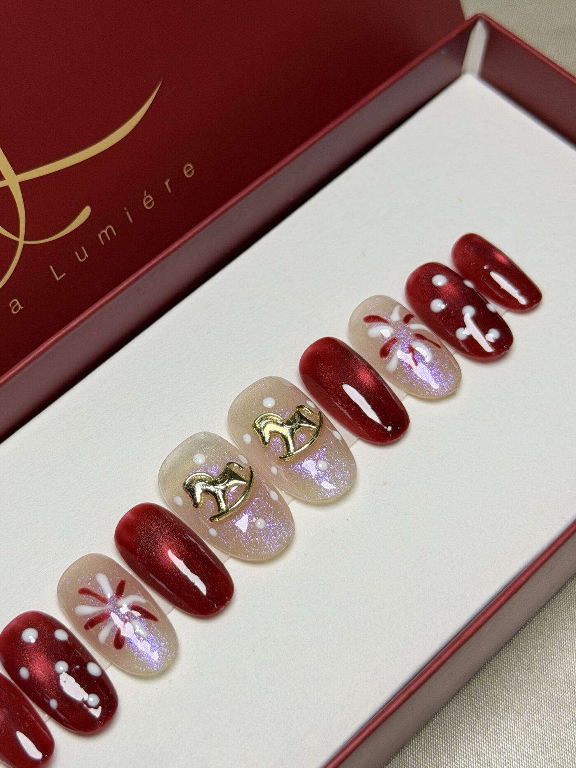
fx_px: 1465
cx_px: 208
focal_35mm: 66
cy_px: 372
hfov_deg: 22.2
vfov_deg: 29.4
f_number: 1.78
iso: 80
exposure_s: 1/100
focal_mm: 6.76
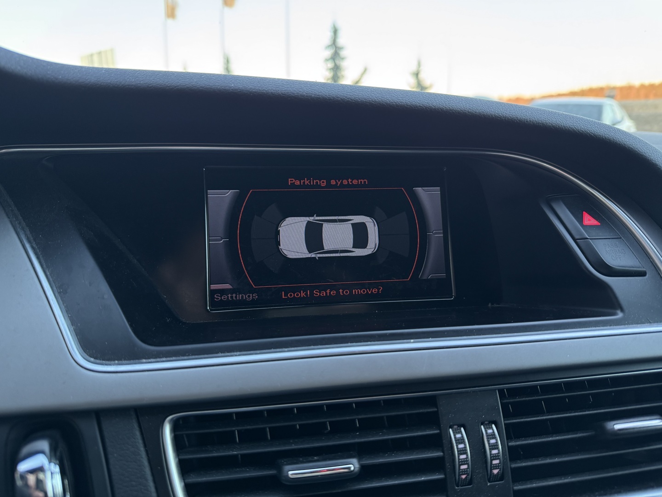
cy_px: 248
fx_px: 459
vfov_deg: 56.8
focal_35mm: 24
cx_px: 331
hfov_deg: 71.6
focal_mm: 6.76
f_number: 1.78
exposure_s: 1/60
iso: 320
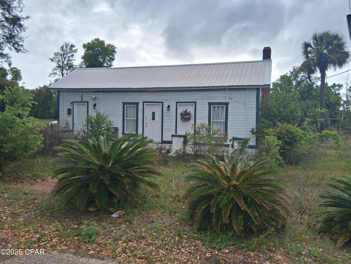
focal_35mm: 26
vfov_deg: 53.1
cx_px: 176
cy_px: 132
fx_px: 264
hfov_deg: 67.3
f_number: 1.8
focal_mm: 3.98
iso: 25
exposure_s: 1/1082
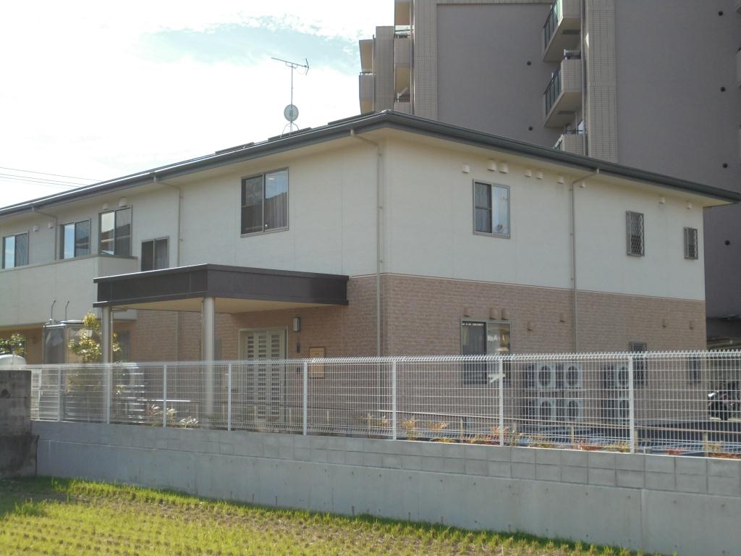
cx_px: 370
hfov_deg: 38.9
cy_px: 278
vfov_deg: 29.7
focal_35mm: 49
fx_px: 1049
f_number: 4.8
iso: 100
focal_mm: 8.9
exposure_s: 1/400
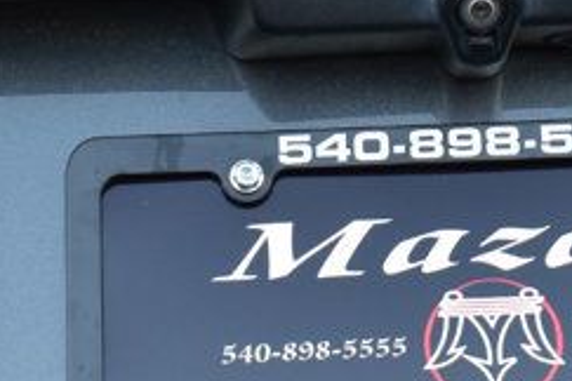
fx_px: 3116
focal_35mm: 196
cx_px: 506
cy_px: -40
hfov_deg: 10.4
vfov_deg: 7.0
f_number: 8
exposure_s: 1/60
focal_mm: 31
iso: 400
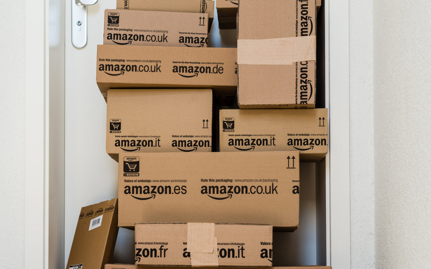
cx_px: 183
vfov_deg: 19.1
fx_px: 799
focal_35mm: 68
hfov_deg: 30.2
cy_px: 147
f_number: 5.6
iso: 100
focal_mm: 50
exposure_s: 1/13
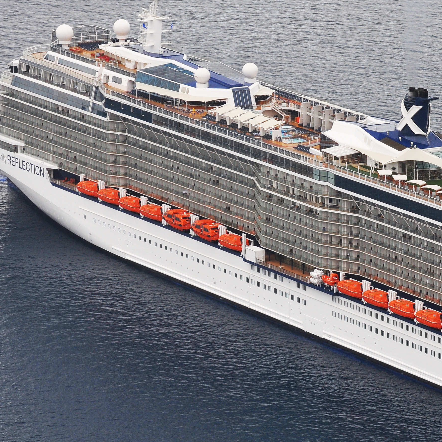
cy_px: 172
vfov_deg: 6.1
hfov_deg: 6.1
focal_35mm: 286
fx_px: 4132
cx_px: 364
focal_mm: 92
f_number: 8
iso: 200
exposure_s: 1/160
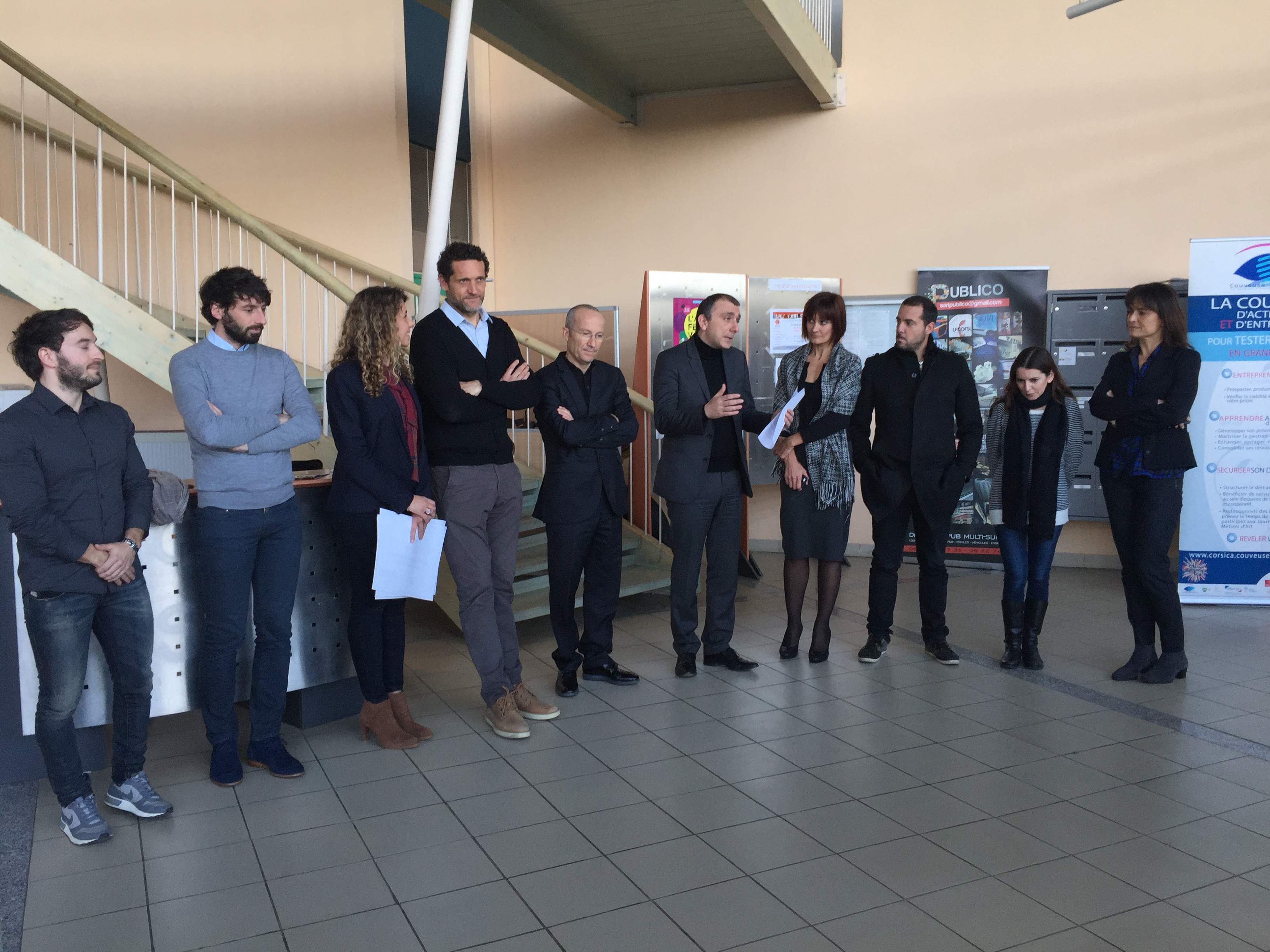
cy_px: 476
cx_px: 635
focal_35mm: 29
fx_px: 1064
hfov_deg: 61.7
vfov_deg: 48.2
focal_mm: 4.15
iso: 50
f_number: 2.2
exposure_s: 1/100
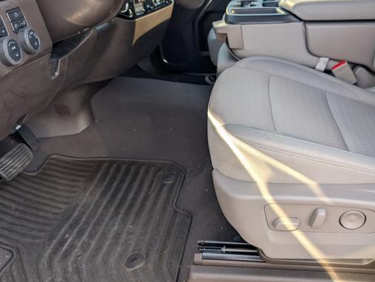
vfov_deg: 46.5
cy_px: 110
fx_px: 325
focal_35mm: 30
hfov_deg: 59.5
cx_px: 226
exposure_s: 1/417
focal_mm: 6.9
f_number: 1.68
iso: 89
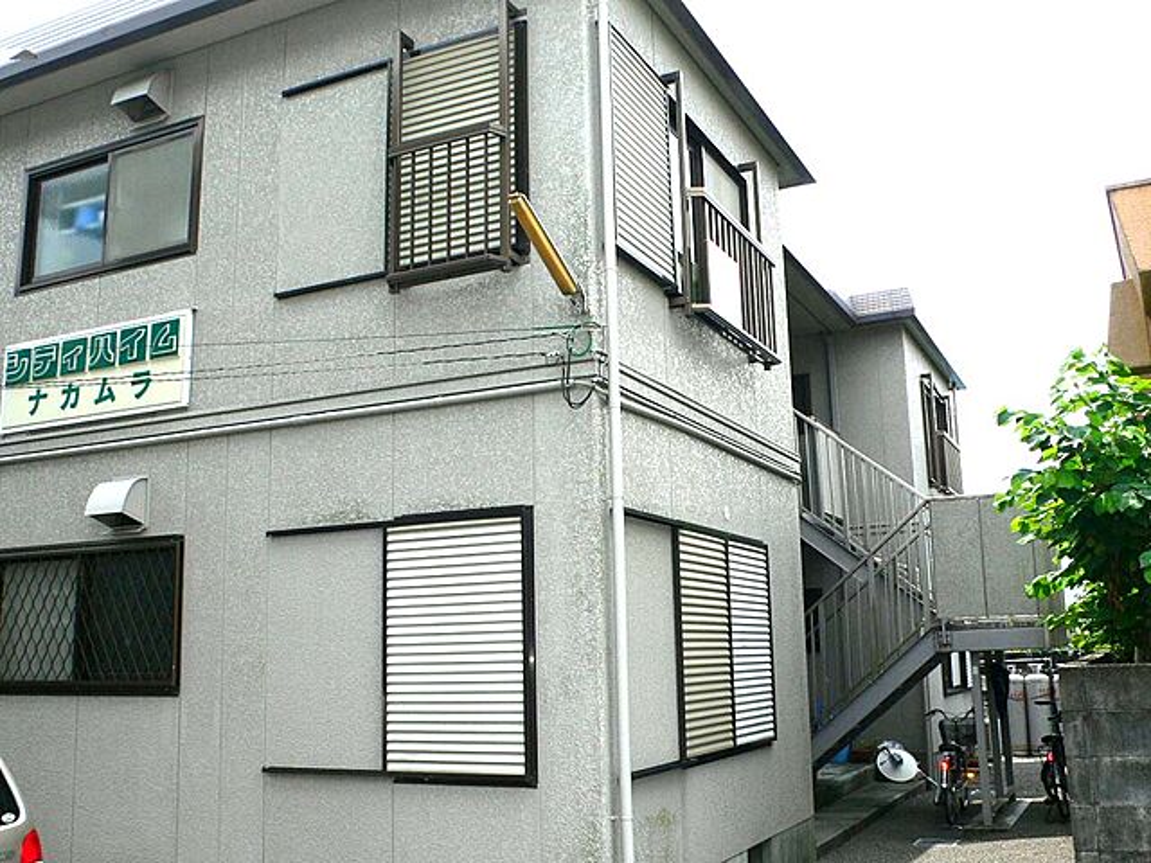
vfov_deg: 41.8
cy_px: 432
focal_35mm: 34
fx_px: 1131
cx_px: 576
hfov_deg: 54.0
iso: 80
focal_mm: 6.3
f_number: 4
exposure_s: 1/400
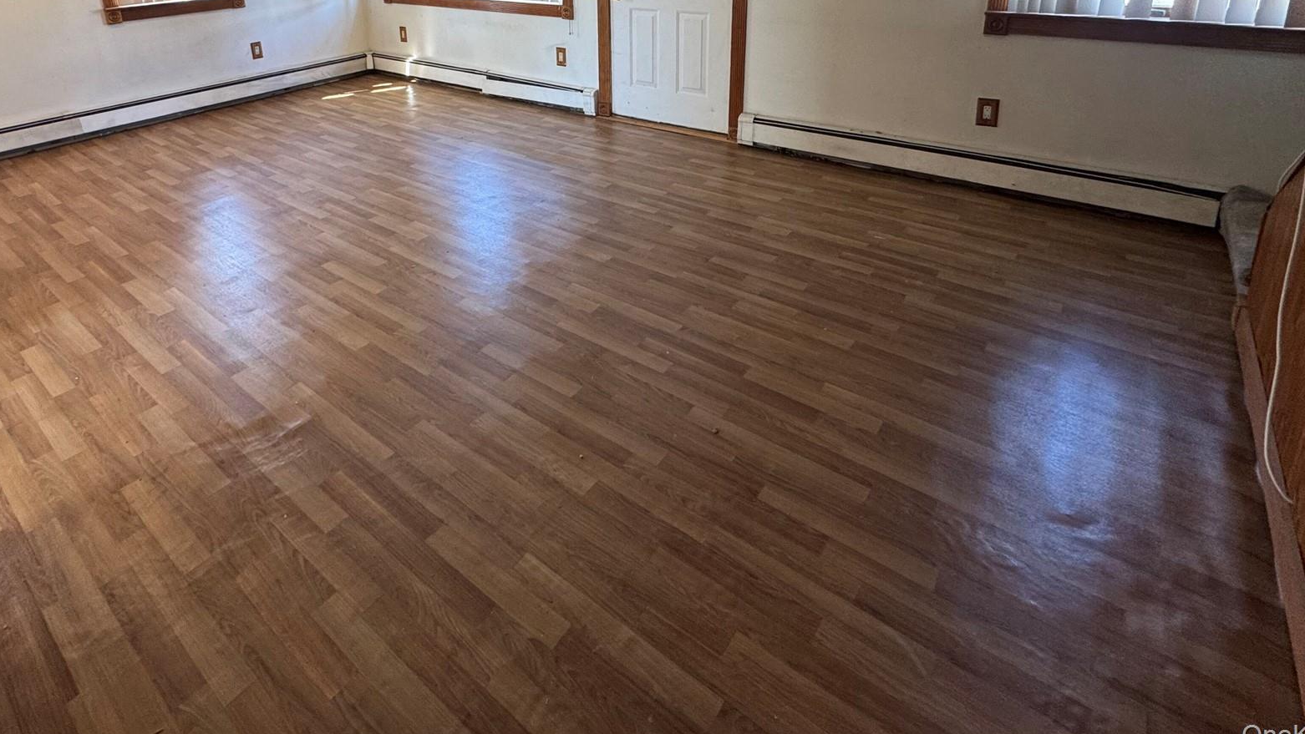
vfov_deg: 51.2
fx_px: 692
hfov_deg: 86.0
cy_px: 114
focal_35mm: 20
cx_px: 556
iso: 200
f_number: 2.2
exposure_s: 1/60
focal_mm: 2.22
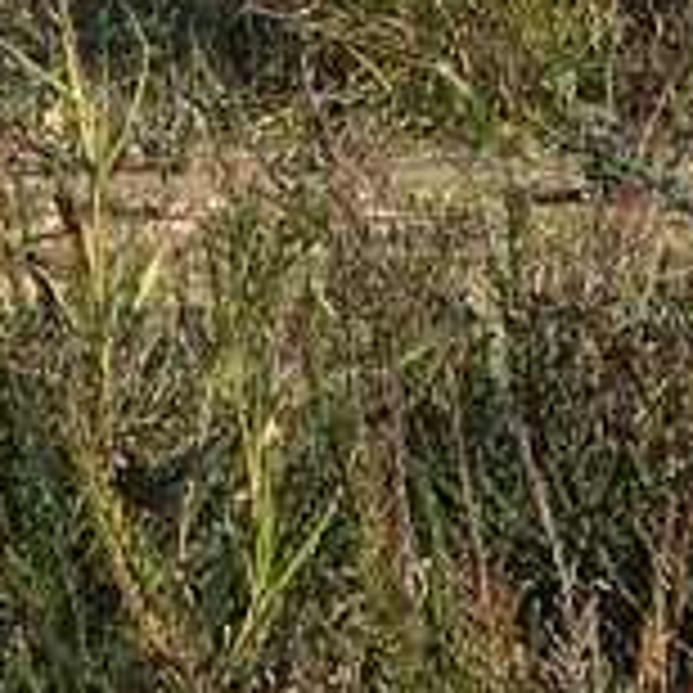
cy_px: -850
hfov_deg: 4.3
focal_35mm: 406
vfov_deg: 4.2
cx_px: 1480
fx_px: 9196
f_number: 2.4
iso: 50
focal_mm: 7.9
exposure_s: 1/1636
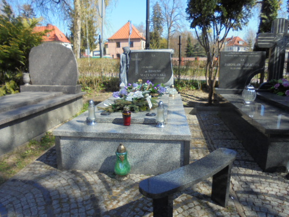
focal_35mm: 27
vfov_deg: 51.4
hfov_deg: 65.3
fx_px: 225
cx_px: 148
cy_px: 109
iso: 100
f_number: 3.5
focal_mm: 4.6
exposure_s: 1/500
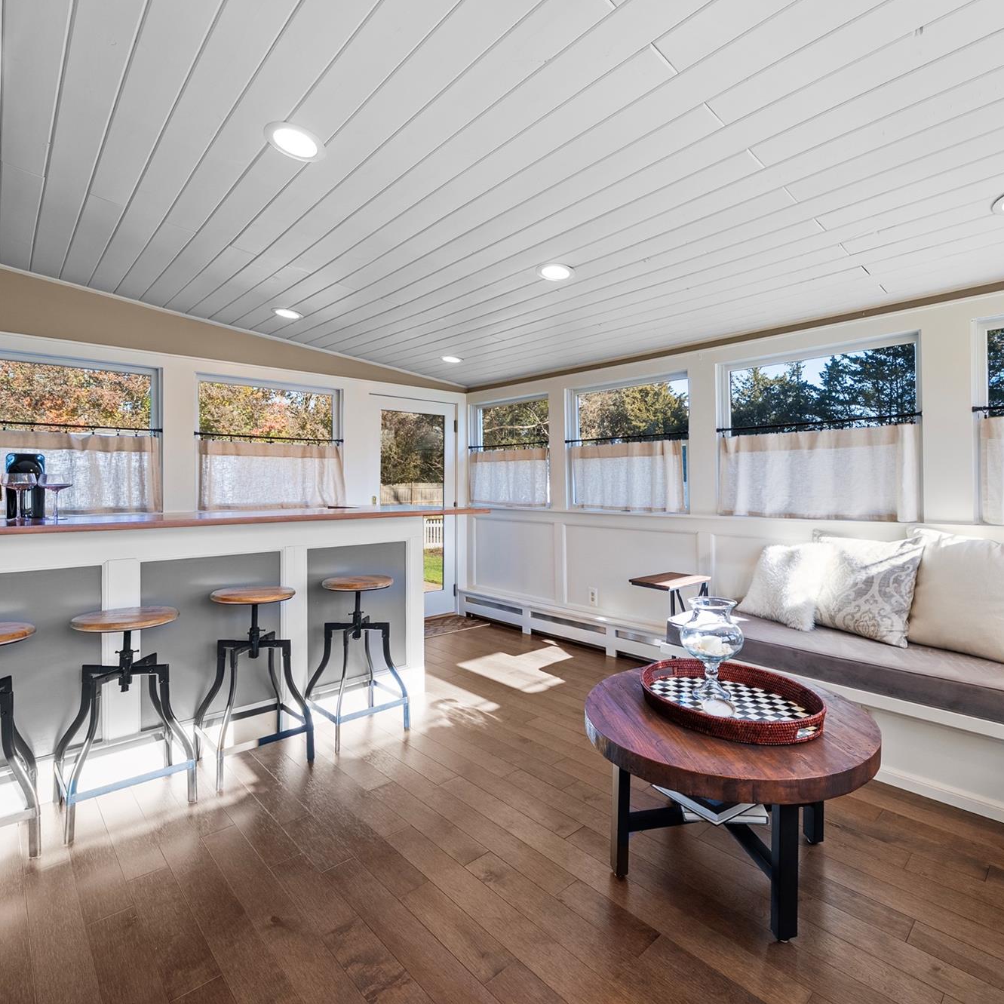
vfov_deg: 84.0
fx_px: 558
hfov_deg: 83.4
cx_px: 579
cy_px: 494
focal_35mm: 17
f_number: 8
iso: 400
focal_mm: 13
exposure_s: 1/15
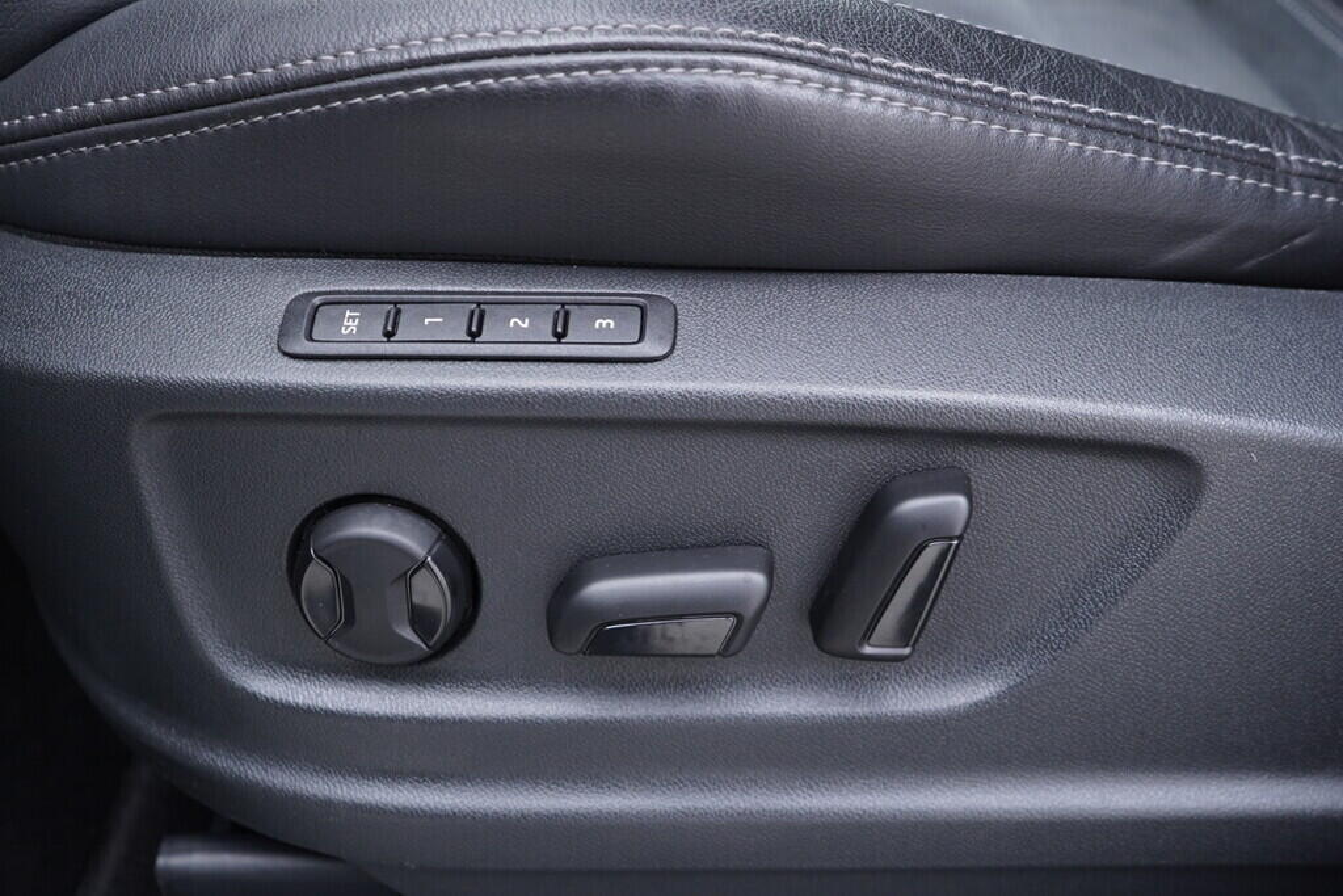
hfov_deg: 53.1
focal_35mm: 36
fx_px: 1343
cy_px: 448
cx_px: 672
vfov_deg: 36.9
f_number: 2.8
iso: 320
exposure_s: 1/40
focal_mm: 24
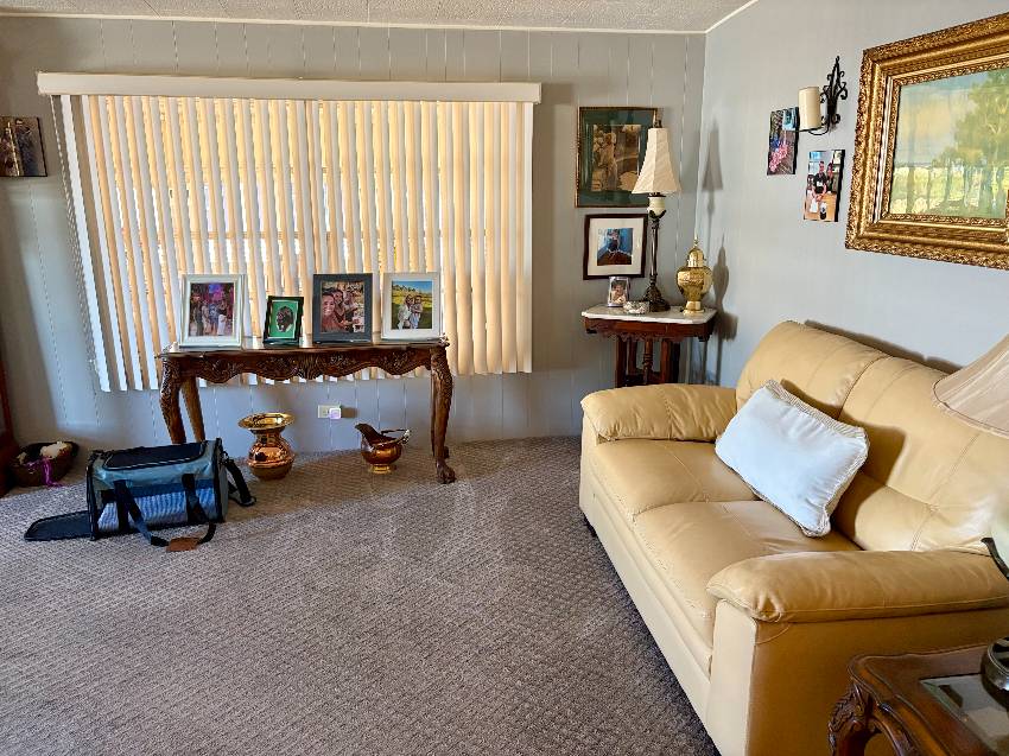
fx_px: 758
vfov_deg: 53.0
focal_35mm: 26
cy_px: 378
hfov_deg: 67.3
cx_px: 504
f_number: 1.6
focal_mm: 5.96
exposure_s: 1/60
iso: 320
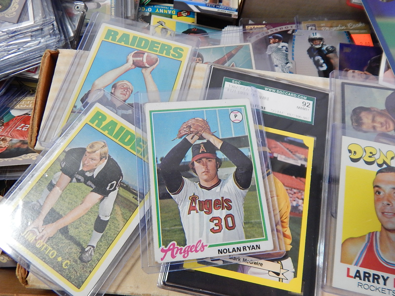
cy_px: 148
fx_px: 285
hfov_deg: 69.4
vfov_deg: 54.9
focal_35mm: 25
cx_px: 198
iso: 400
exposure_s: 1/50
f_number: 3.1
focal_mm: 4.5
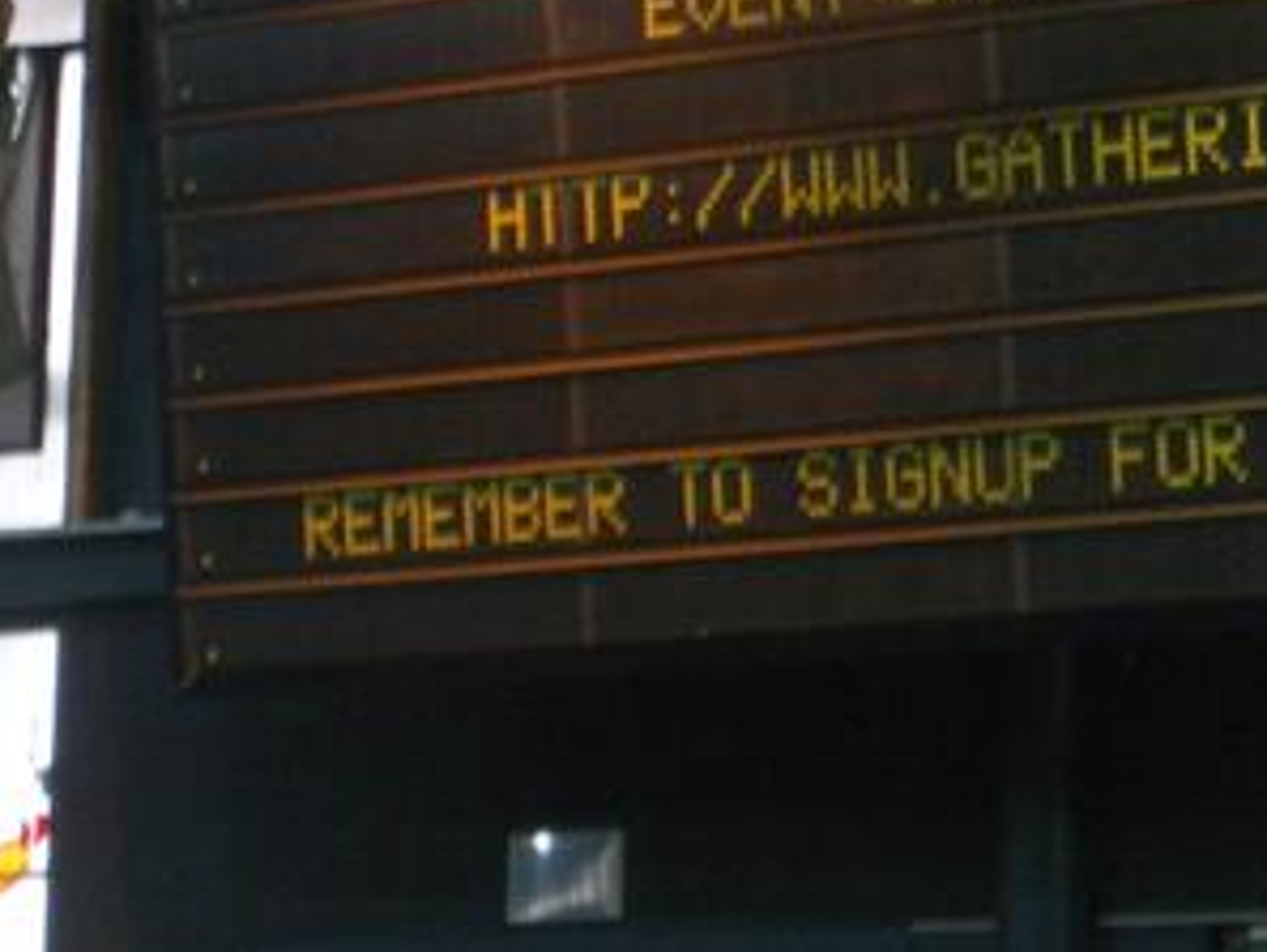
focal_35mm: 226
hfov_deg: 8.8
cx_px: 811
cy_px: -30
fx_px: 8275
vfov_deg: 6.6
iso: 100
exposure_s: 1/8
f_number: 4.8
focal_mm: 17.4
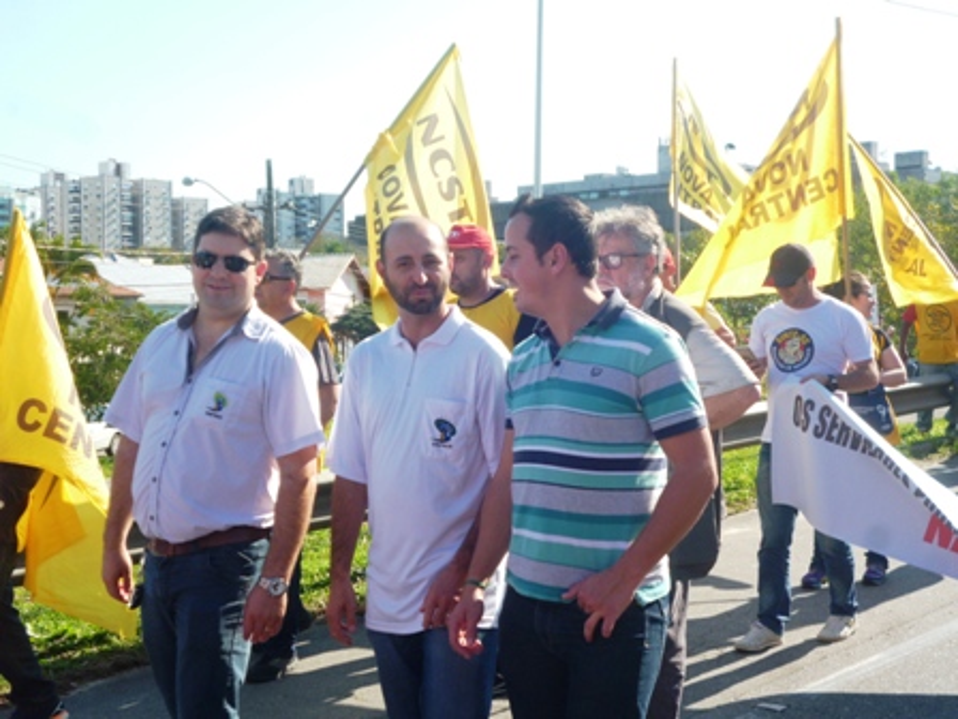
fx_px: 1328
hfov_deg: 39.7
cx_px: 479
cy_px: 360
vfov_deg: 30.3
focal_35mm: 48
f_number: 4
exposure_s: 1/250
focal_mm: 8.6
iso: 100
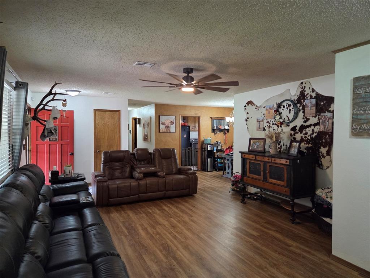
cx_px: 185
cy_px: 139
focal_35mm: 23
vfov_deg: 58.9
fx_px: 246
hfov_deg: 73.9
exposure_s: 1/120
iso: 1000
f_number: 1.8
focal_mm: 5.4
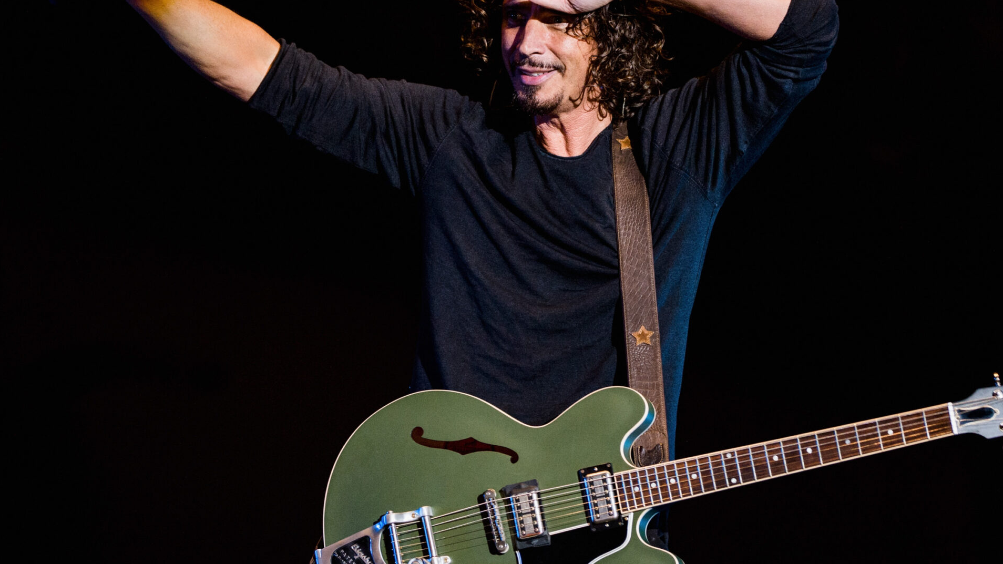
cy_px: 297
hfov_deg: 7.7
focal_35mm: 281
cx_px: 575
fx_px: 7473
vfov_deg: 4.3
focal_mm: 200
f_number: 4
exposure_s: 1/125
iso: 2500
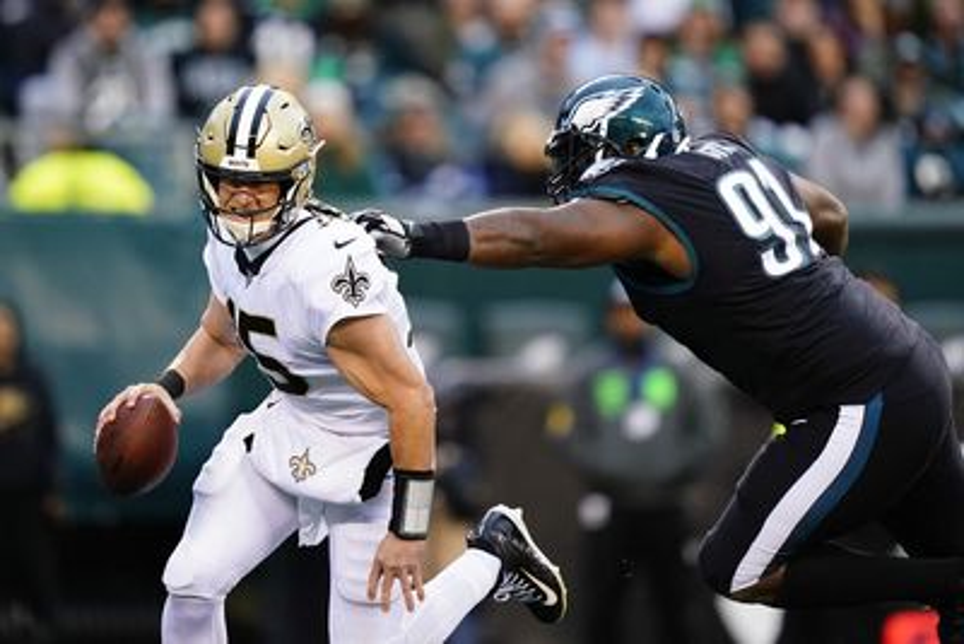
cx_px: 482
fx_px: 10714
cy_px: 322
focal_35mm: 400
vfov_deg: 3.4
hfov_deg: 5.2
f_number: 2.8
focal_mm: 400
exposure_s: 1/2500
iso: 3200
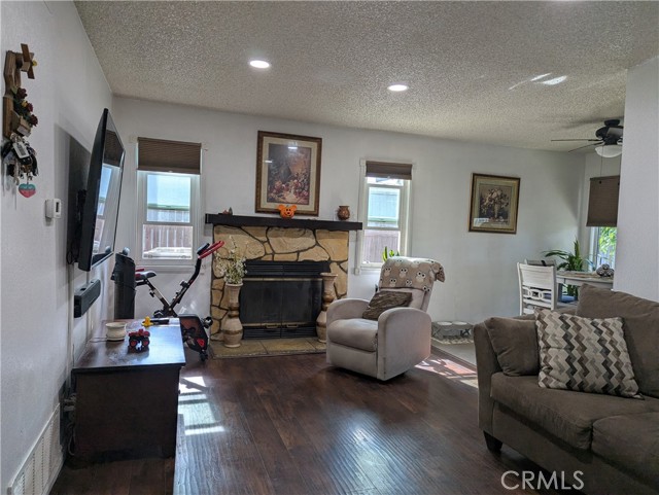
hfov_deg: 71.6
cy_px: 248
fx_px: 457
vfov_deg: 56.9
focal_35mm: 24
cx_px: 330
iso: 49
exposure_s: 1/133
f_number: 1.85
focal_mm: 6.81
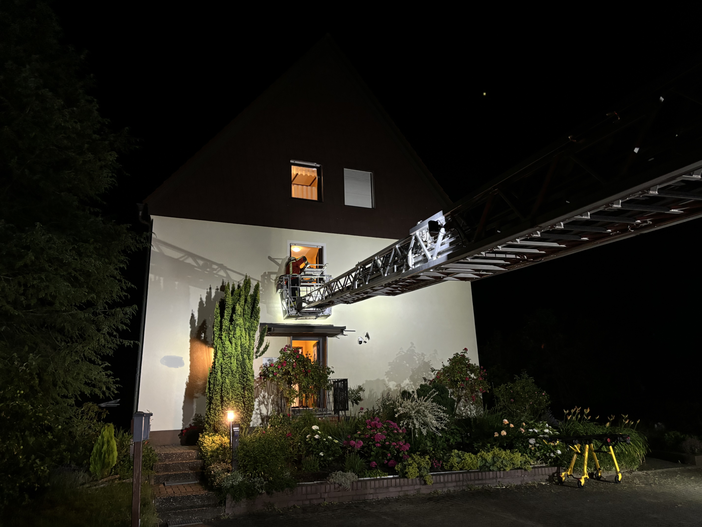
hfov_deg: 67.3
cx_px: 351
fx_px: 527
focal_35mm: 26
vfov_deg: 53.1
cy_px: 264
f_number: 1.6
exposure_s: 1/35
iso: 500
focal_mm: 5.96
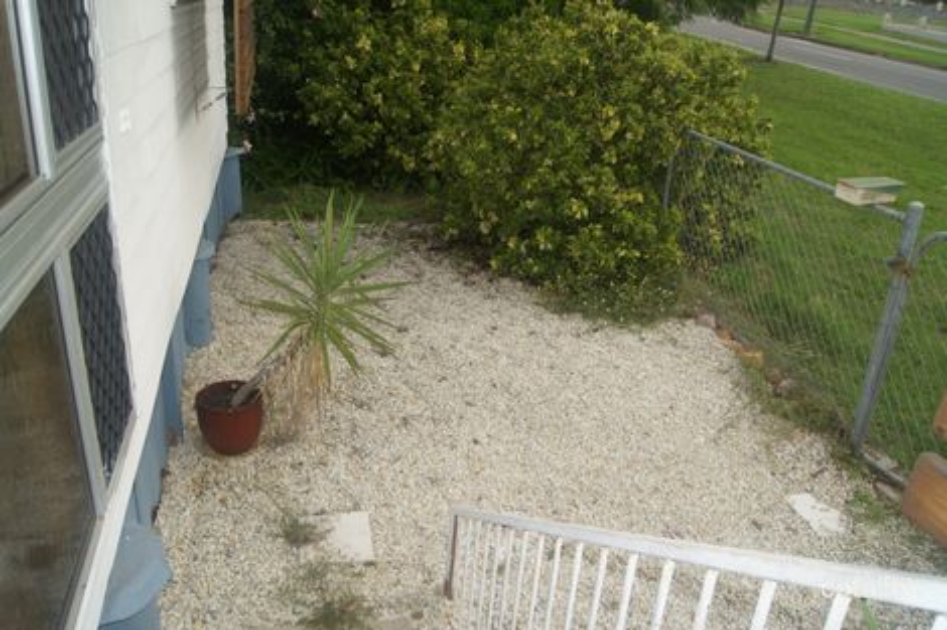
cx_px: 474
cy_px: 315
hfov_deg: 67.4
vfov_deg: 47.9
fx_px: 710
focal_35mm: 27
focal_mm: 18
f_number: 10
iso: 320
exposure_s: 1/160
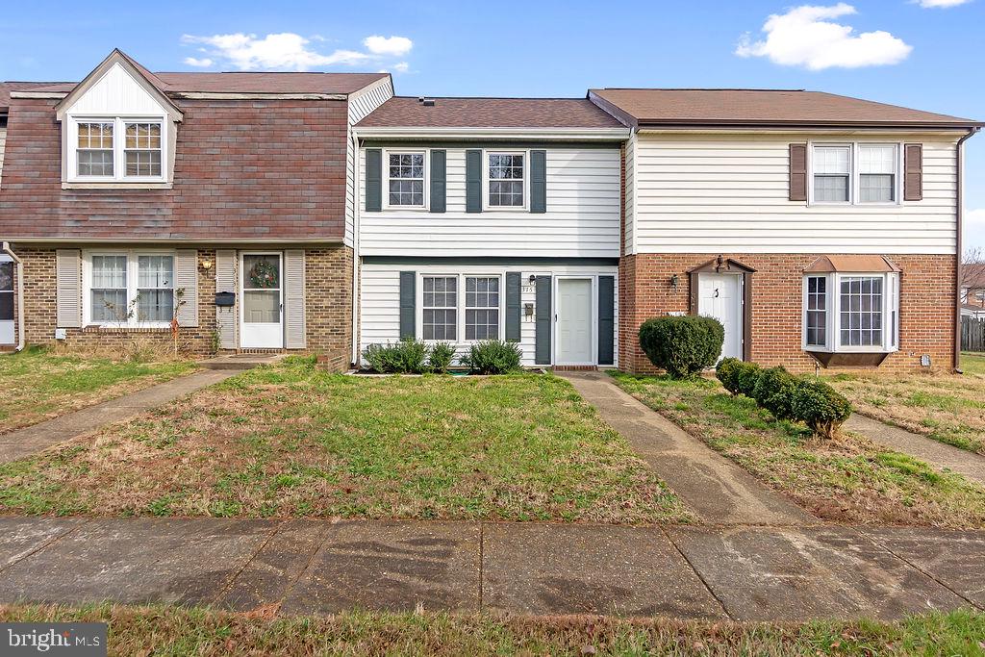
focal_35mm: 19
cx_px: 492
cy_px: 328
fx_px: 520
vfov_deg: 64.6
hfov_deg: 86.9
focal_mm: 13
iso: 320
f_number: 7.1
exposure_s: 1/400
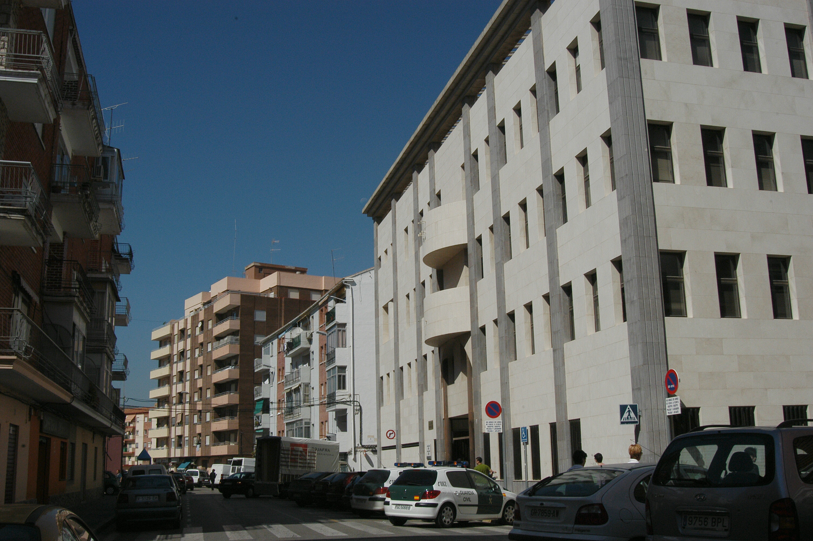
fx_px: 812
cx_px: 406
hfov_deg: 53.2
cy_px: 270
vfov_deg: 36.8
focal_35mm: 36
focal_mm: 24
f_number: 14
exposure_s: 1/800
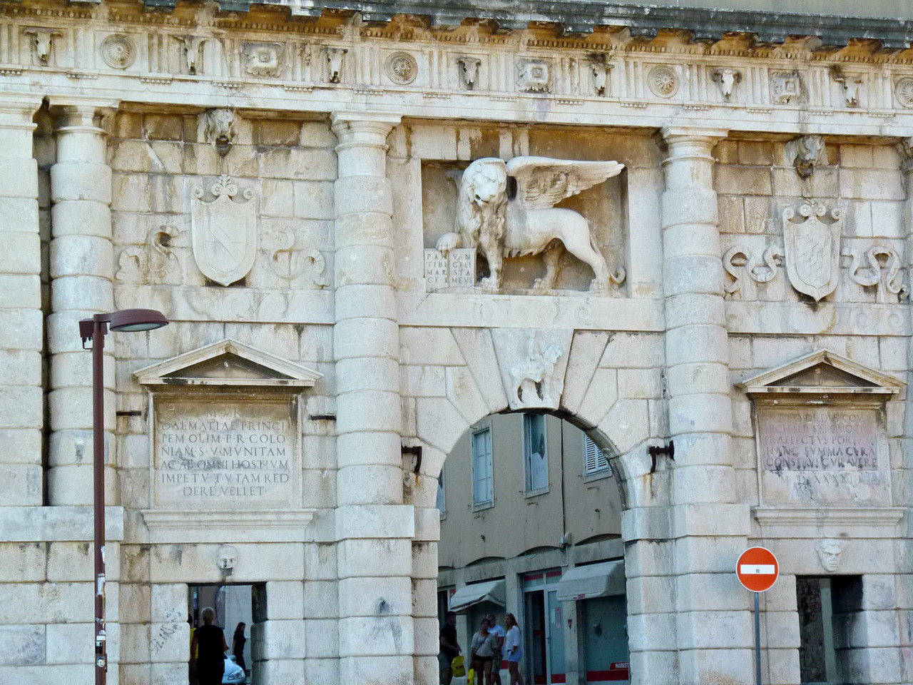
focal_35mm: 75
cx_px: 456
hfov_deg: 26.0
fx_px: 1978
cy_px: 342
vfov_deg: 19.6
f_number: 4
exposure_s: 1/320
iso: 200
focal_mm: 13.3
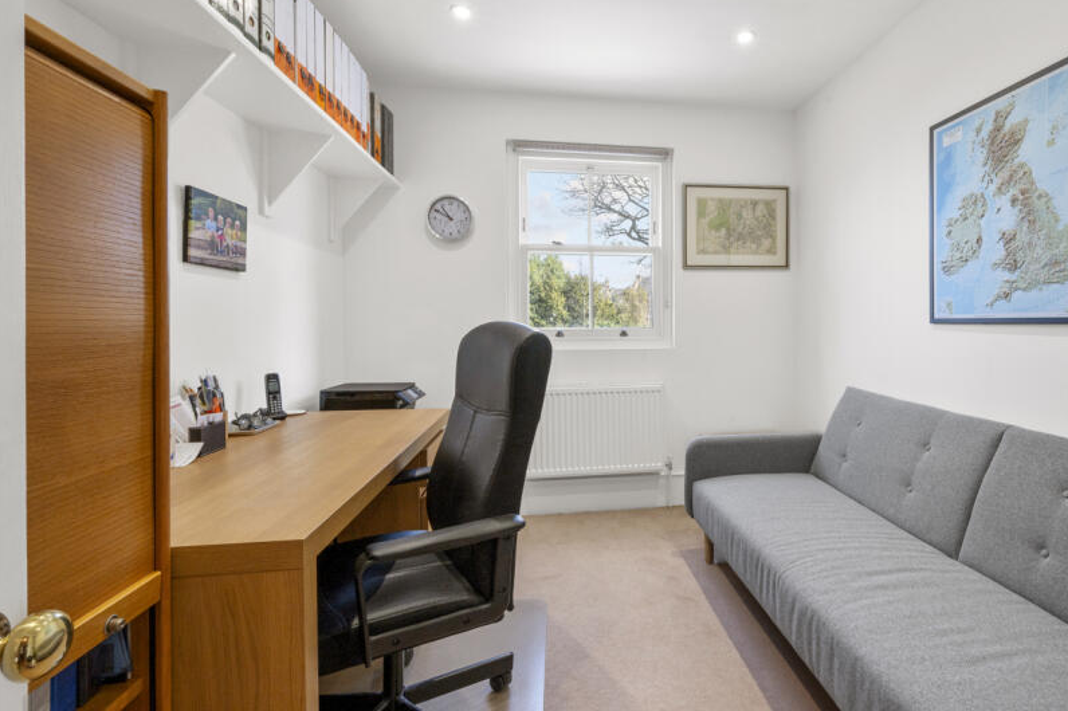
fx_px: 534
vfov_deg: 67.3
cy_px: 331
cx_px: 631
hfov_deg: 89.1
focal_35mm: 18
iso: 200
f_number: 16
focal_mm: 14
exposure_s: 1/2.5
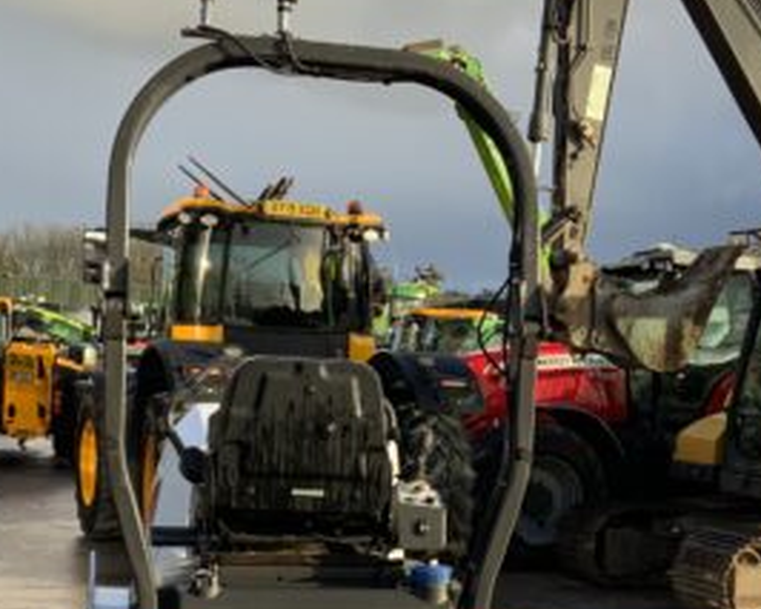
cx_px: 483
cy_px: 509
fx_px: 1532
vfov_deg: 22.1
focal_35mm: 68
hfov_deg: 27.8
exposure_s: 1/365
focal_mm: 3
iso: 16
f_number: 1.8
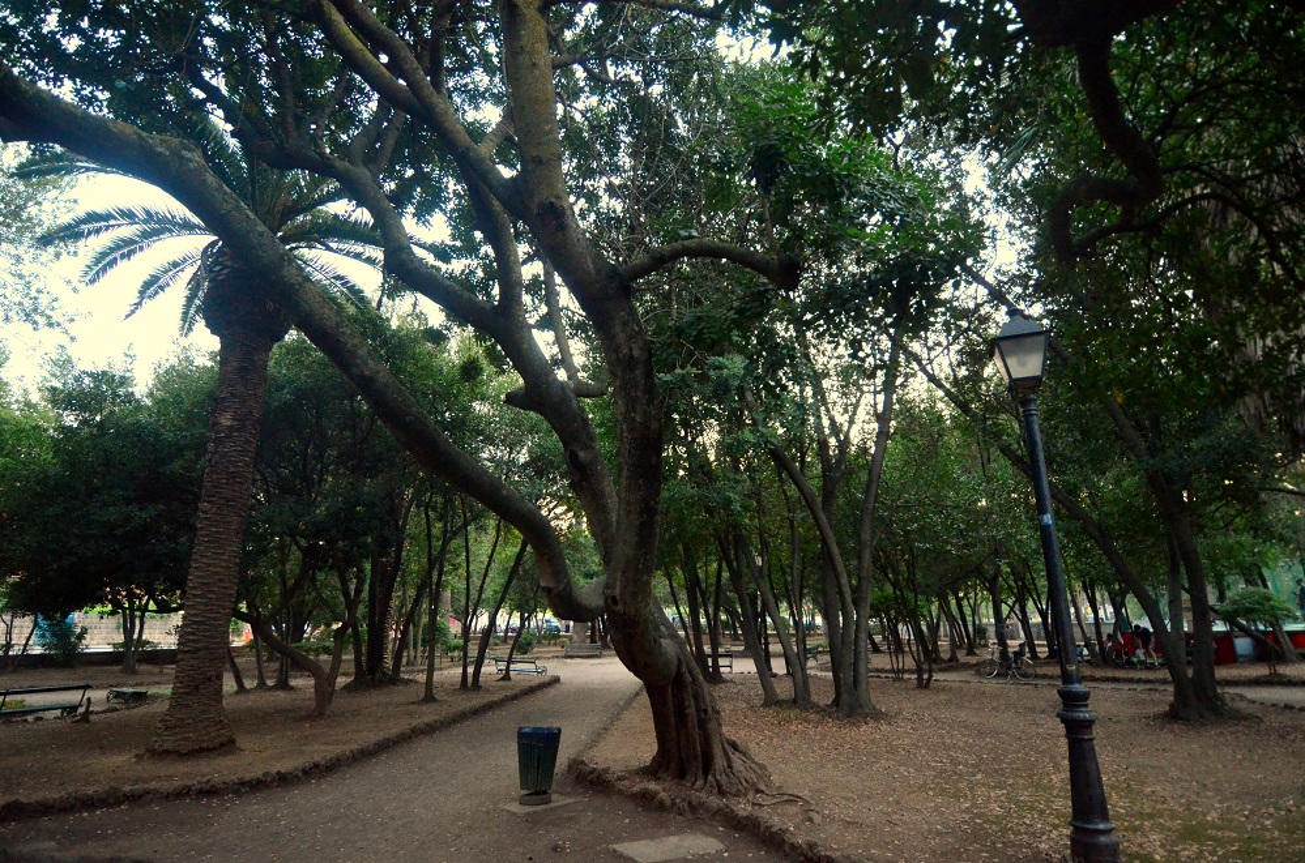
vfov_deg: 67.1
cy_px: 432
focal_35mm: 18
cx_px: 652
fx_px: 651
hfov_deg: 90.1
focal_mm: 12
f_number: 4
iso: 3200
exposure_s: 1/60
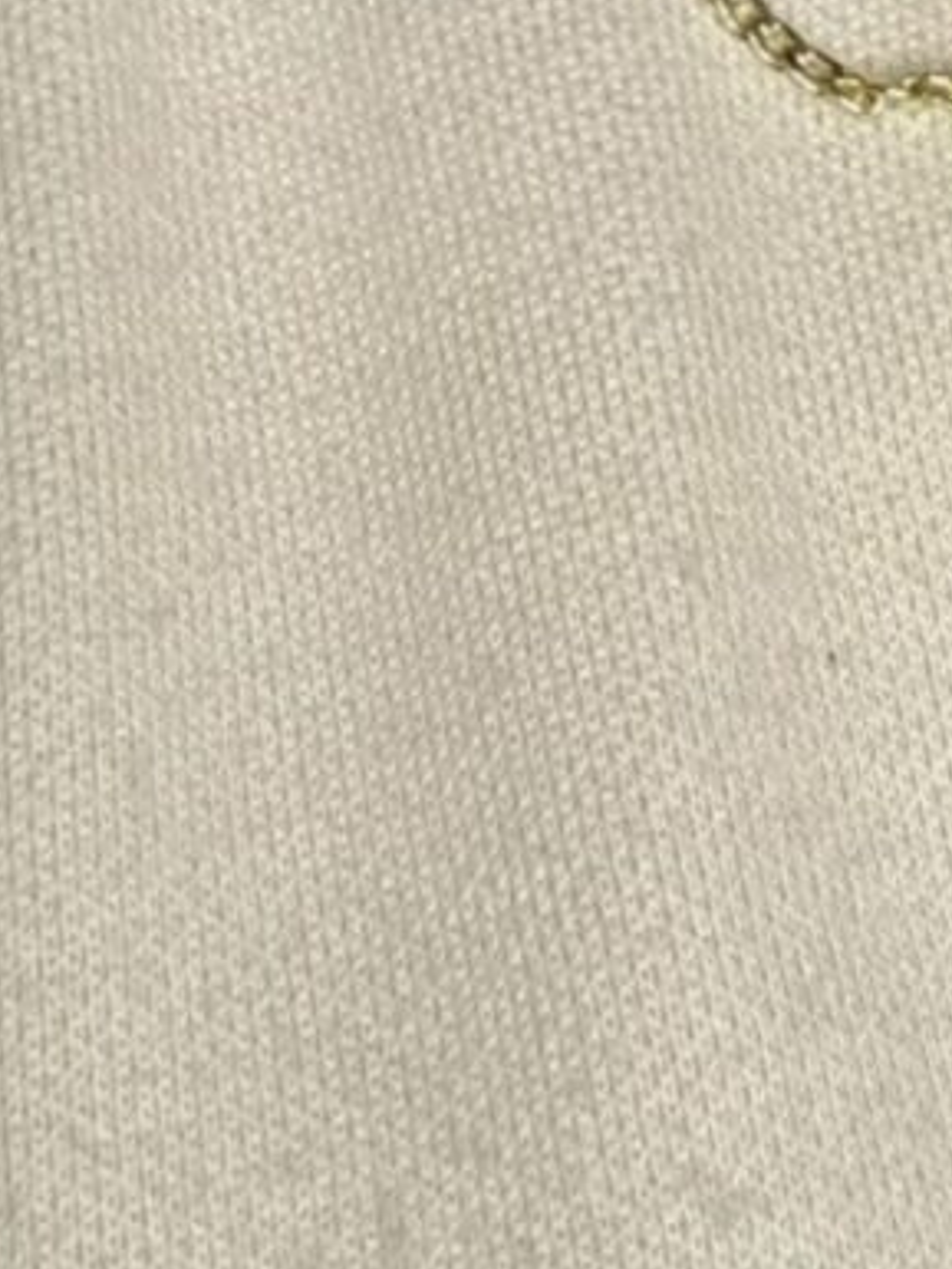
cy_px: -1037
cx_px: 876
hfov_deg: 10.9
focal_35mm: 135
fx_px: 4948
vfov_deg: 13.1
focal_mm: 2.69
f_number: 1.9
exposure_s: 1/50
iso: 80
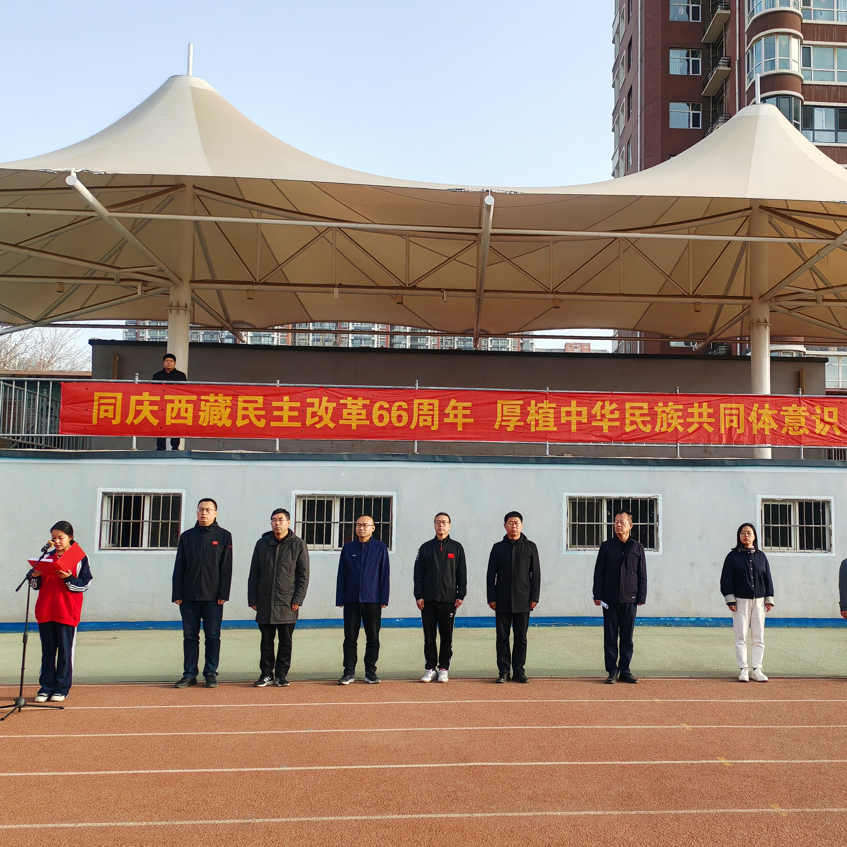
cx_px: 556
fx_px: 1052
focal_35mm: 38
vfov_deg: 43.9
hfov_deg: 43.3
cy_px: 422
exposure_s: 1/200
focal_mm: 6.12
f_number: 1.9
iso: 50
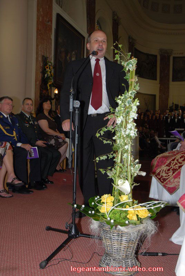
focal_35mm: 36
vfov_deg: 53.1
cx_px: 92
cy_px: 138
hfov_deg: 37.0
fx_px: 277
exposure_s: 1/60
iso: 400
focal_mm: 24
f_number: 5.6
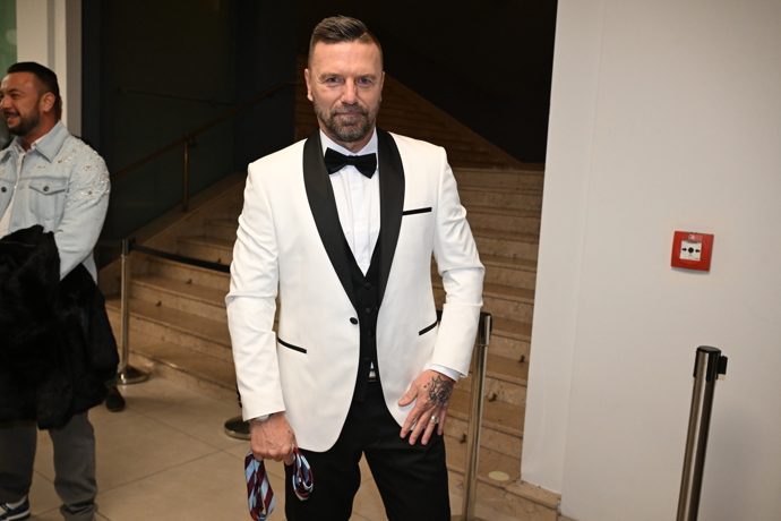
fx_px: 694
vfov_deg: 41.1
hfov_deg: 58.7
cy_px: 260
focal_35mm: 32
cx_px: 390
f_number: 5.6
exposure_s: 1/200
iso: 3200
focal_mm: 32
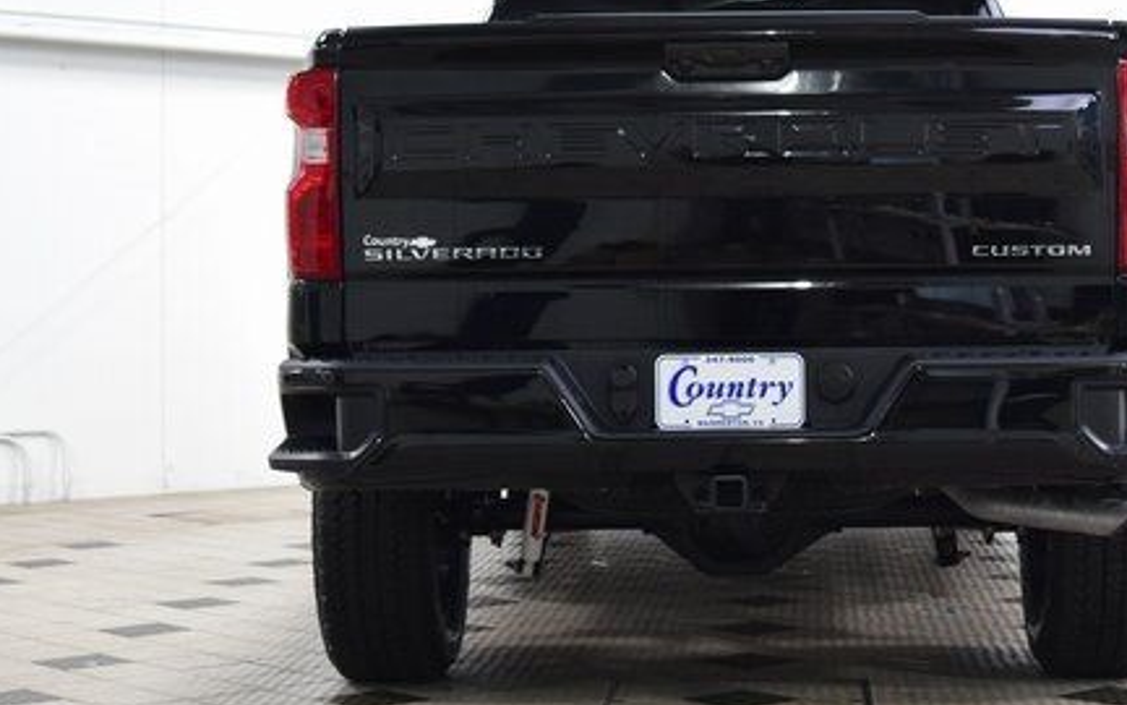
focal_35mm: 77
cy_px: 273
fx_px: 2365
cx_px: 741
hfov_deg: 26.7
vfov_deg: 16.9
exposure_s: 1/60
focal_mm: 34
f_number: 4
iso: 1600
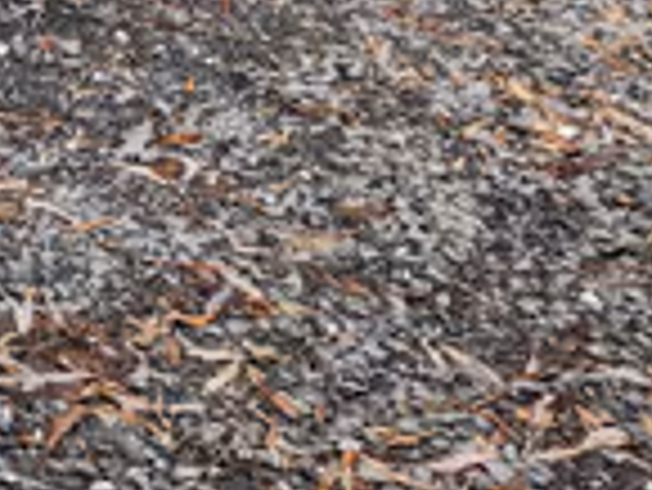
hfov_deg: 13.1
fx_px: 2394
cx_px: -719
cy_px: -562
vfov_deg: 10.5
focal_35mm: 127
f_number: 1.8
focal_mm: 5.4
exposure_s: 1/199
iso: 20
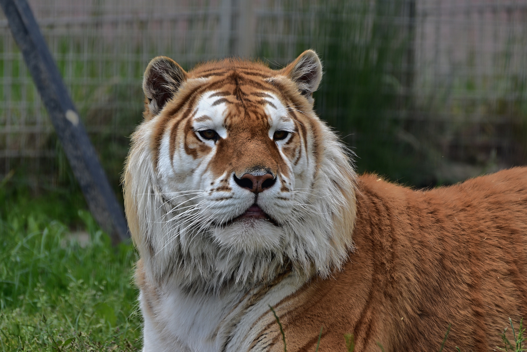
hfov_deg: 4.1
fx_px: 7322
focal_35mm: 500
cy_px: 176
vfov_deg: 2.8
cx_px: 264
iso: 200
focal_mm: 500
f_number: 5.6
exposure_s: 1/500
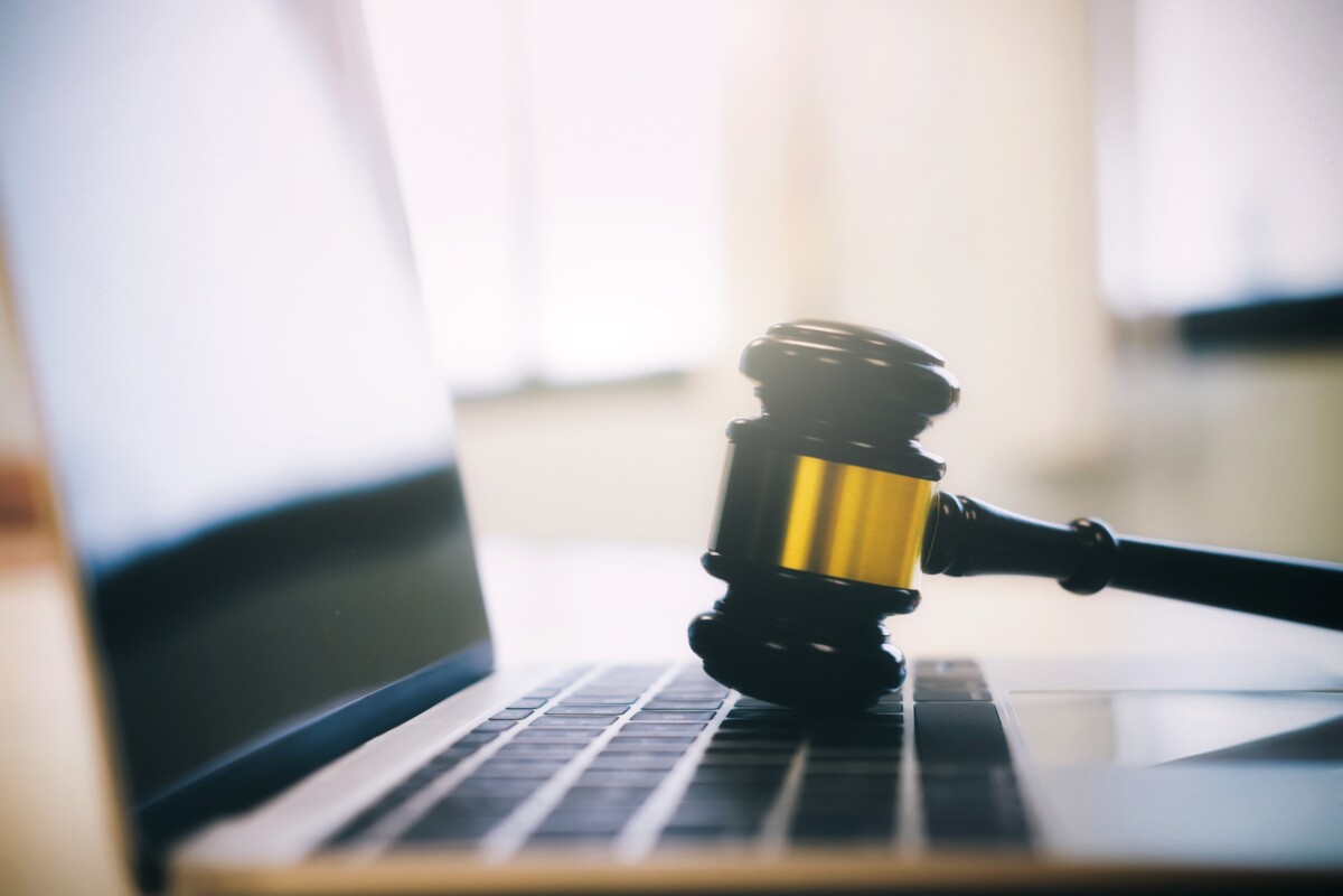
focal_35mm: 53
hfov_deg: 37.5
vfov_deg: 25.5
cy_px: 448
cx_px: 672
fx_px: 1977
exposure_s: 1/180
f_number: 2.8
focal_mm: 35
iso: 250
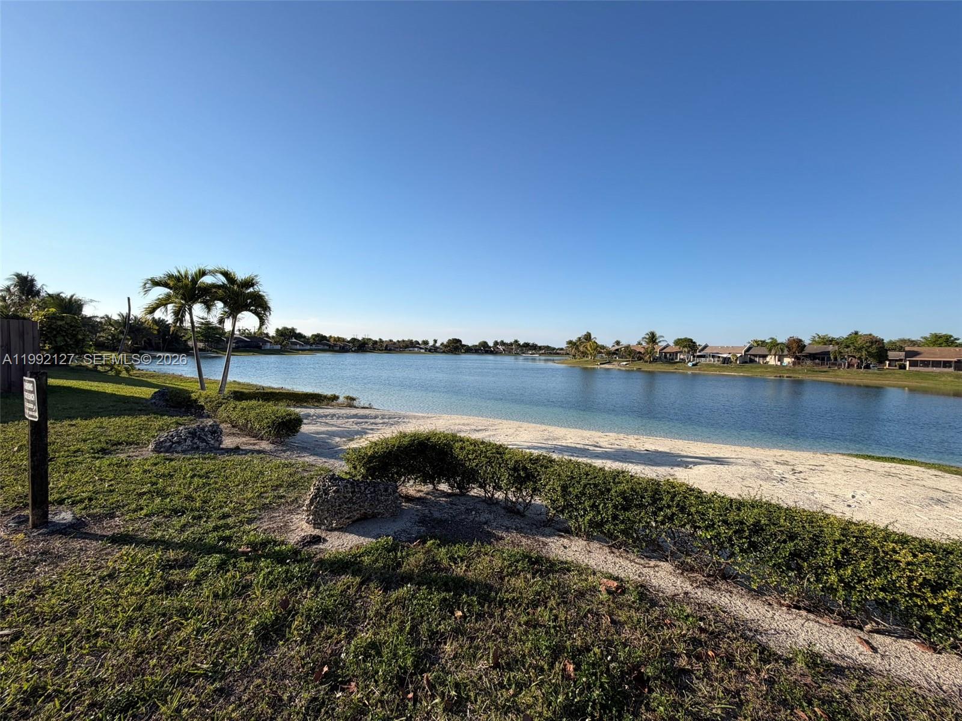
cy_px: 360
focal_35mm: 14
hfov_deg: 102.1
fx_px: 389
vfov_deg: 85.7
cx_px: 481
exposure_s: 1/789
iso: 20
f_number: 2.2
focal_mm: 2.22
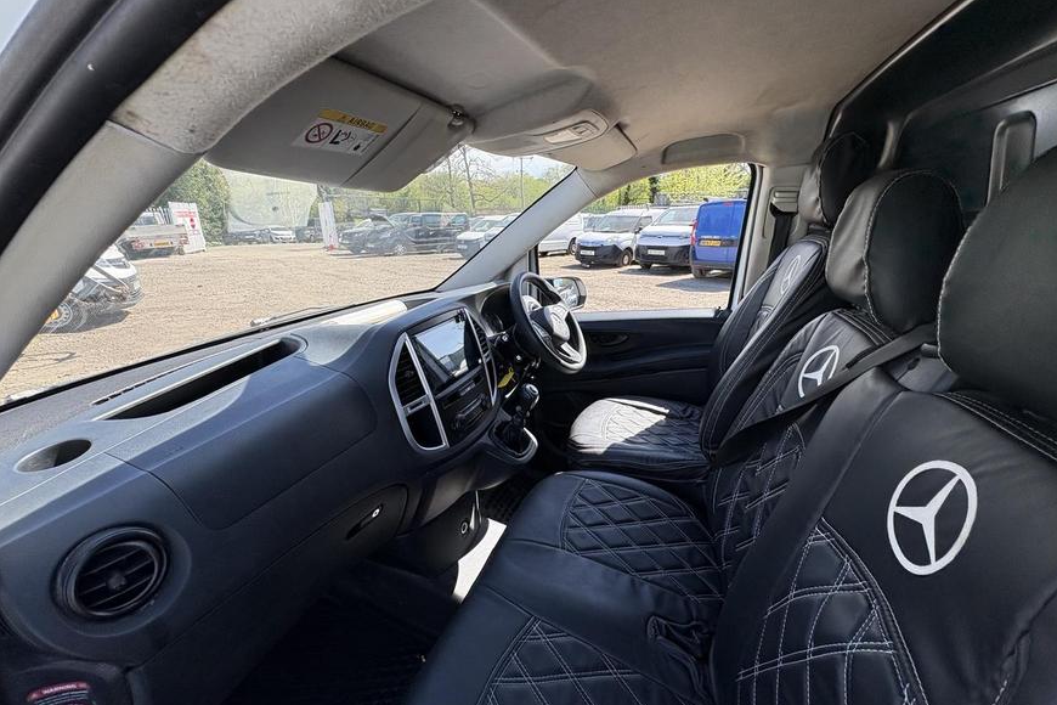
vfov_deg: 77.3
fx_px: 440
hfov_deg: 100.4
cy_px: 362
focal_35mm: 15
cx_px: 543
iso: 64
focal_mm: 2.22
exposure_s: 1/453
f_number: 2.2
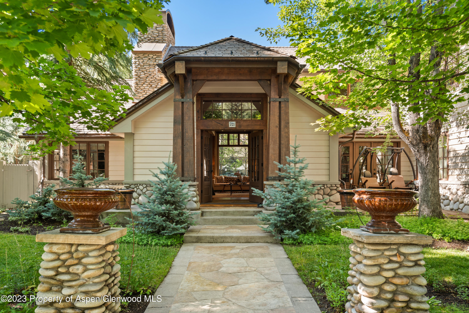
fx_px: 391
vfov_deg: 43.6
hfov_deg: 61.9
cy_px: 156
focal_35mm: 30
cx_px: 234
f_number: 7.1
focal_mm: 30
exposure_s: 1/13
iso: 250
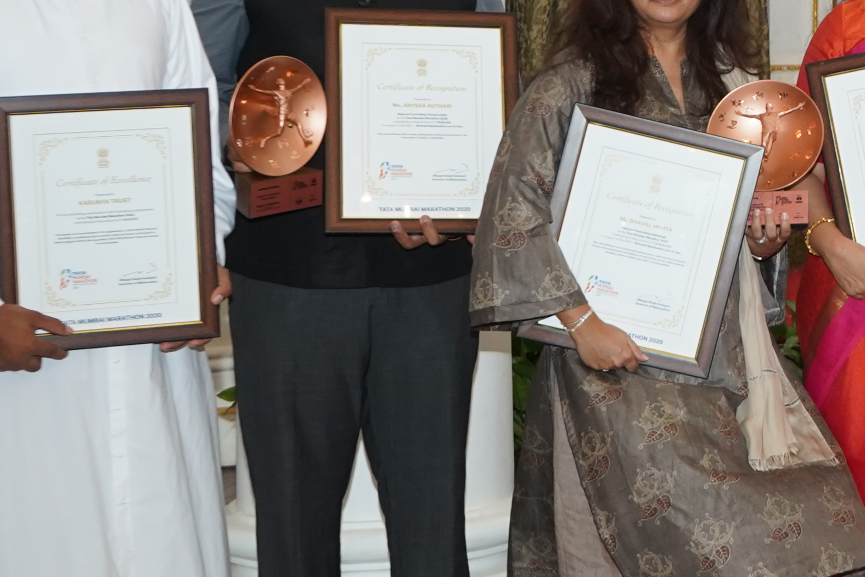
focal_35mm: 118
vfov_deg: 11.6
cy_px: 105
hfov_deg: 15.5
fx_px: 2835
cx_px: 1424
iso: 1250
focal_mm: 31
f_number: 5.6
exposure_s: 1/100
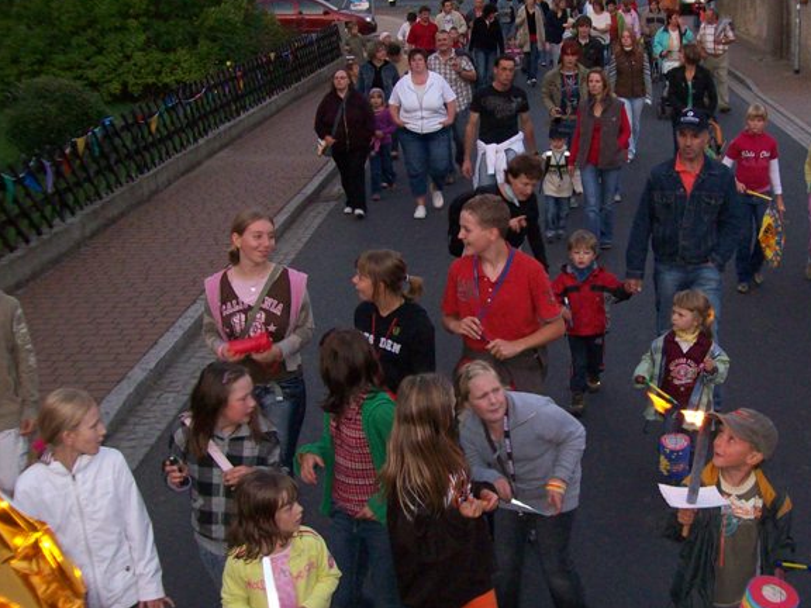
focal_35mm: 50
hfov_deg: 37.9
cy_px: 290
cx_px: 515
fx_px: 1171
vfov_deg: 29.1
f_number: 2.7
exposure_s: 1/64
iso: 200
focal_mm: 6
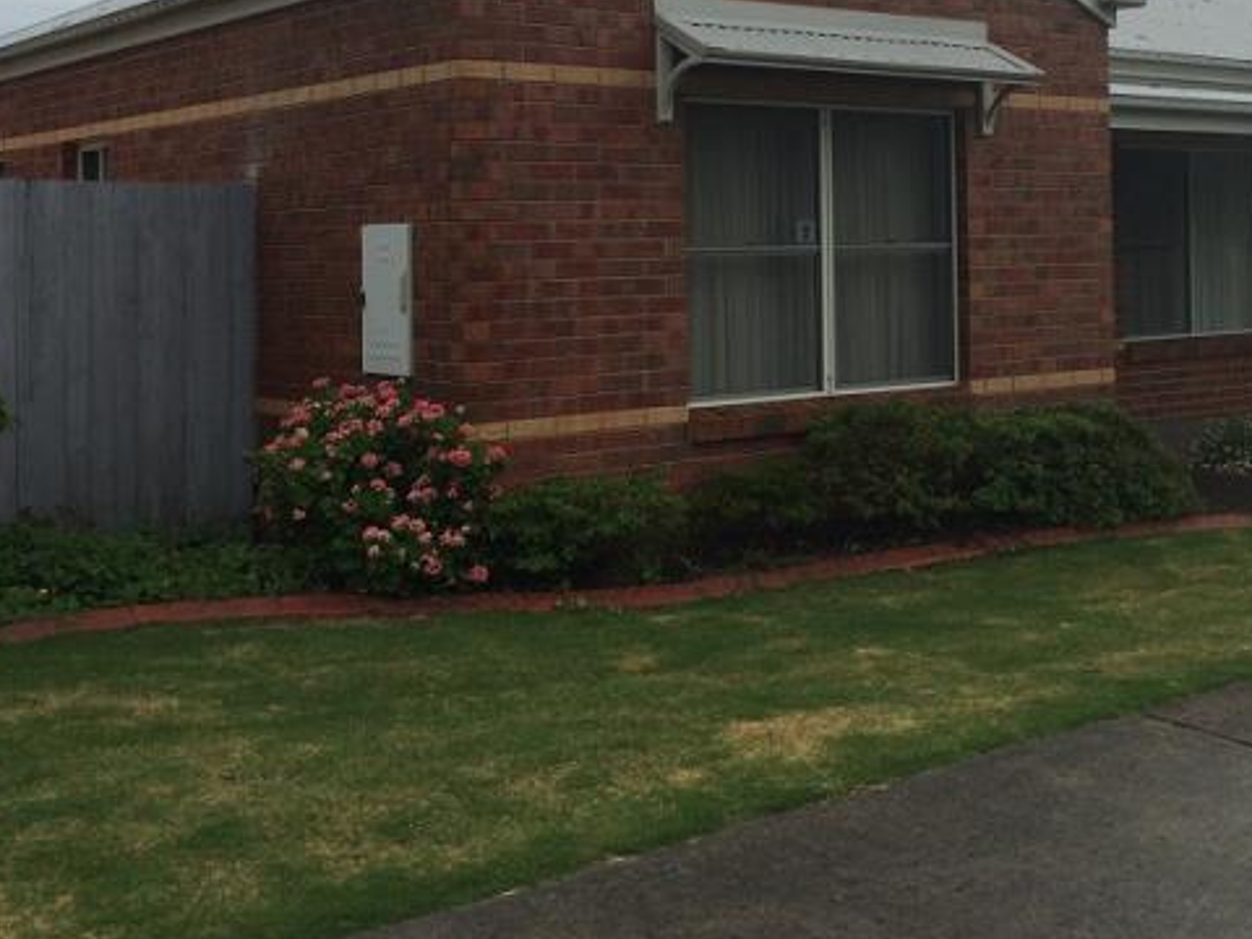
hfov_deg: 37.3
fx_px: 1808
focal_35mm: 50
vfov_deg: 28.6
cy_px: 203
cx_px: 931
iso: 32
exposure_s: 1/1368
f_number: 2.2
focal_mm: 4.12
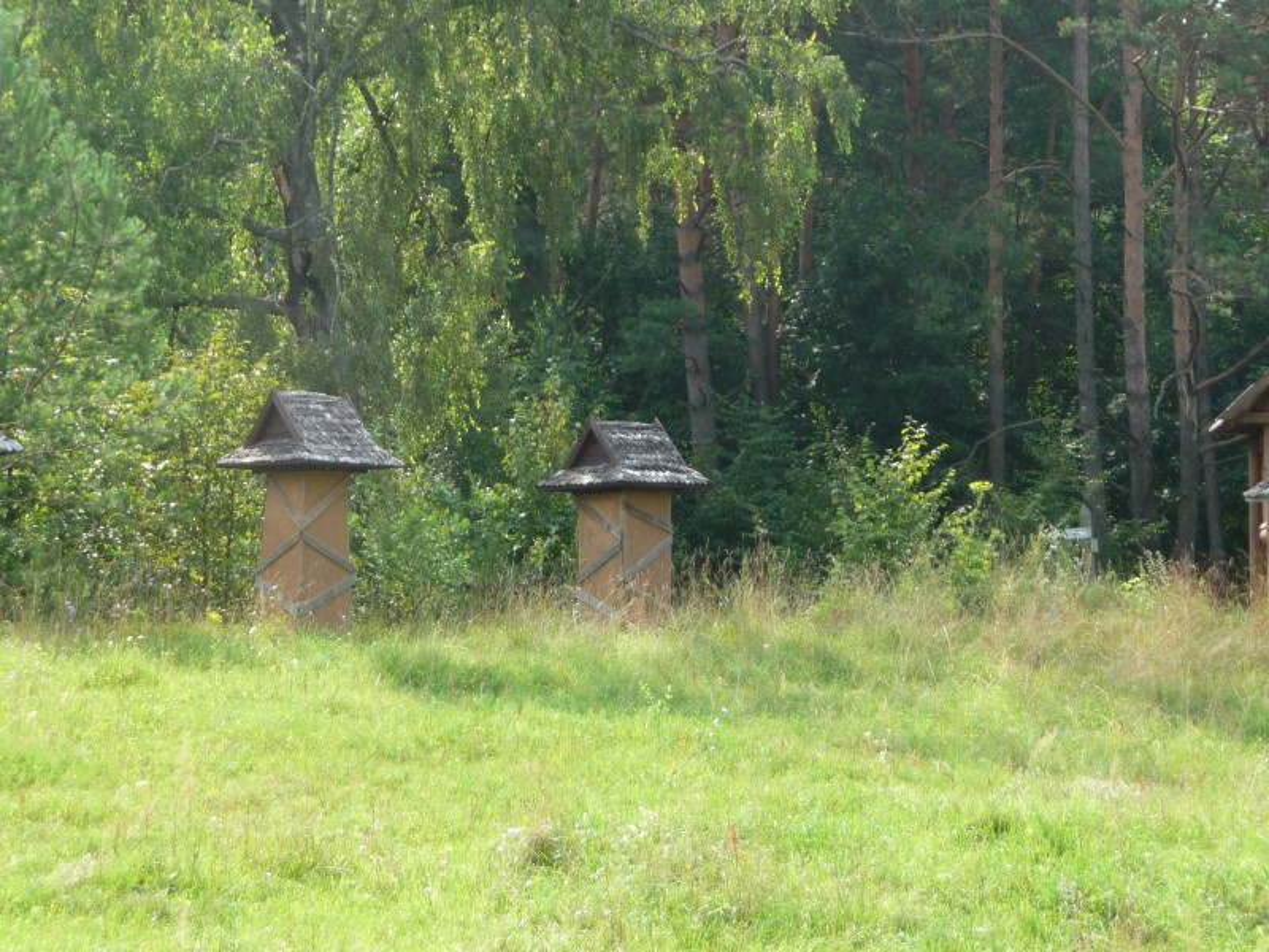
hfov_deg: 17.6
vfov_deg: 13.2
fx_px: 4106
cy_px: 476
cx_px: 634
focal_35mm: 112
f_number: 4.7
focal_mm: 19.1
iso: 100
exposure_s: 1/160
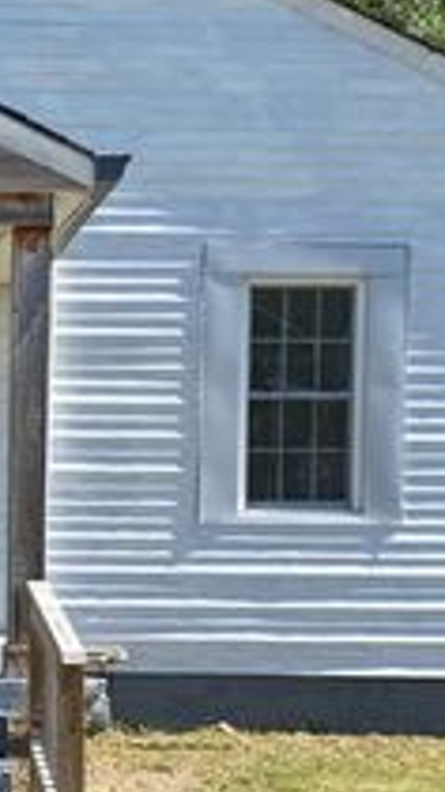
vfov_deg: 23.4
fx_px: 1889
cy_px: 605
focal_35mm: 90
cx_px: -87
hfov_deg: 13.1
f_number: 1.8
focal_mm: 4.25
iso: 32
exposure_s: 1/1629
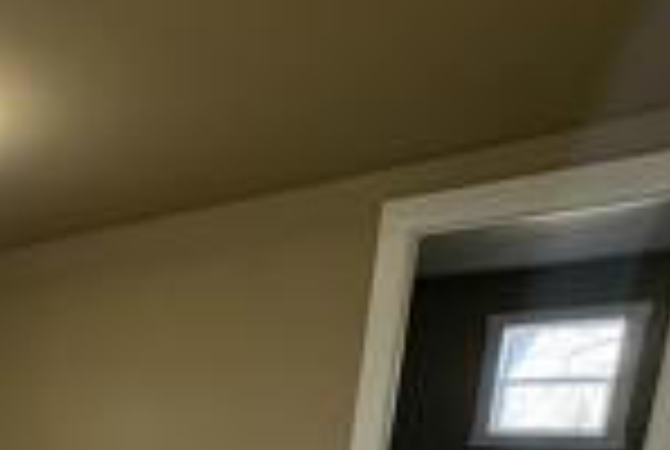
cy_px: 558
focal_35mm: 39
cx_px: -148
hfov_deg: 36.8
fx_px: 727
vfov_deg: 29.0
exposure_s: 1/60
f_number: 2.2
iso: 250
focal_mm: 2.22
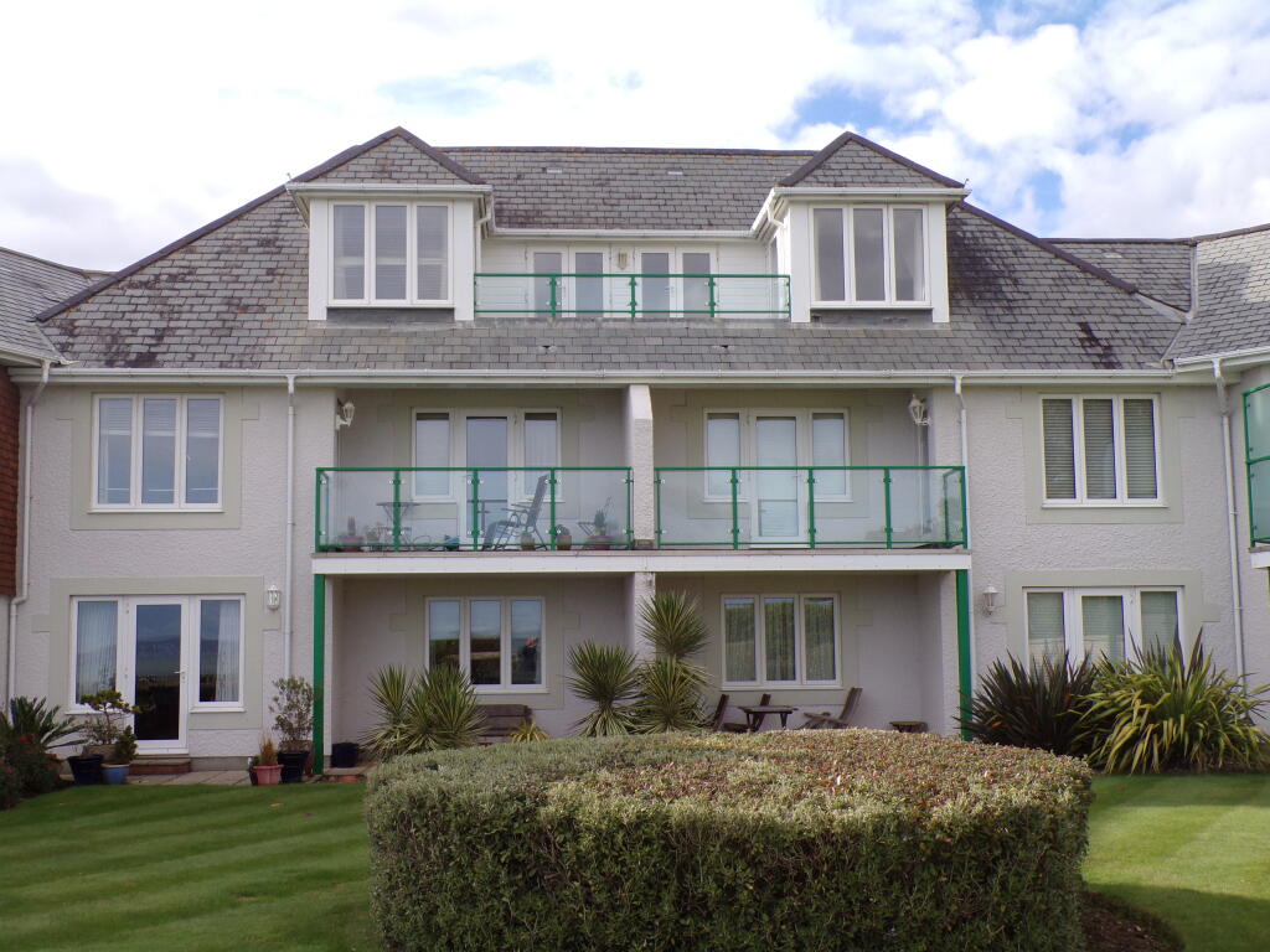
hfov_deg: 50.1
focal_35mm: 37
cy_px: 476
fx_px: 1357
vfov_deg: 38.7
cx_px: 635
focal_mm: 6.6
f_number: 4.7
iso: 80
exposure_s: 1/300
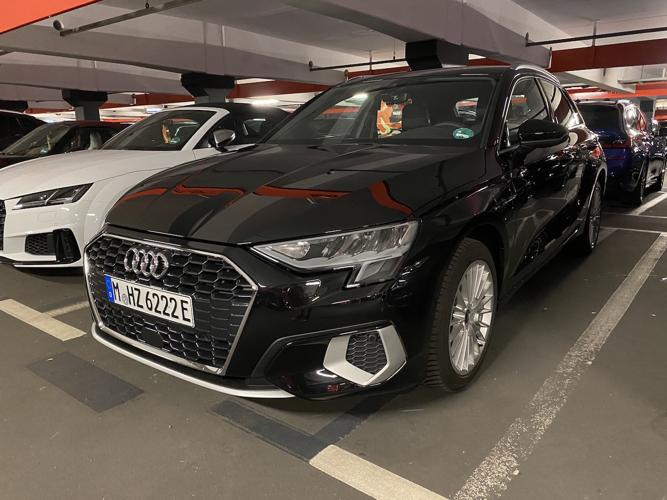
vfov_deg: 53.1
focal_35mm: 26
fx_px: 501
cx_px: 334
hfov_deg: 67.3
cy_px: 250
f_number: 1.8
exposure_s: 1/25
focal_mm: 4.25
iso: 640
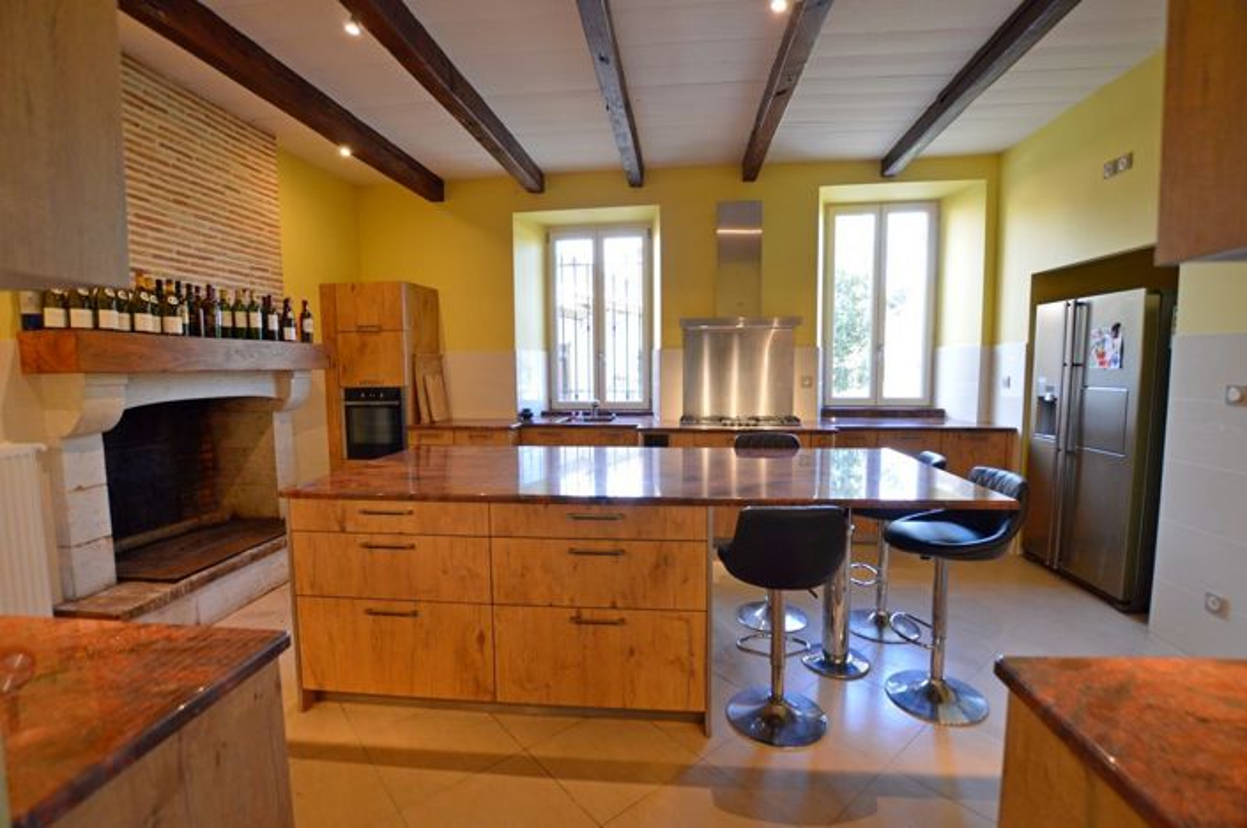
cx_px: 624
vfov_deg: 77.2
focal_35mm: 15
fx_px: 519
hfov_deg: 100.5
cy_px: 414
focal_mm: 10
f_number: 3.5
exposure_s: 1/60
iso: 560
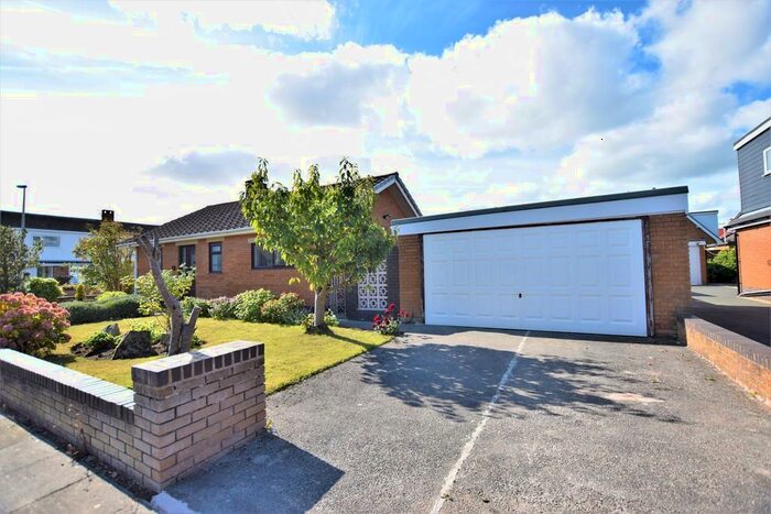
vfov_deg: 77.4
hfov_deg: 100.4
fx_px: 321
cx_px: 386
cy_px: 257
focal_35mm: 15
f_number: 4
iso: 100
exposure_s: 1/640
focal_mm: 10
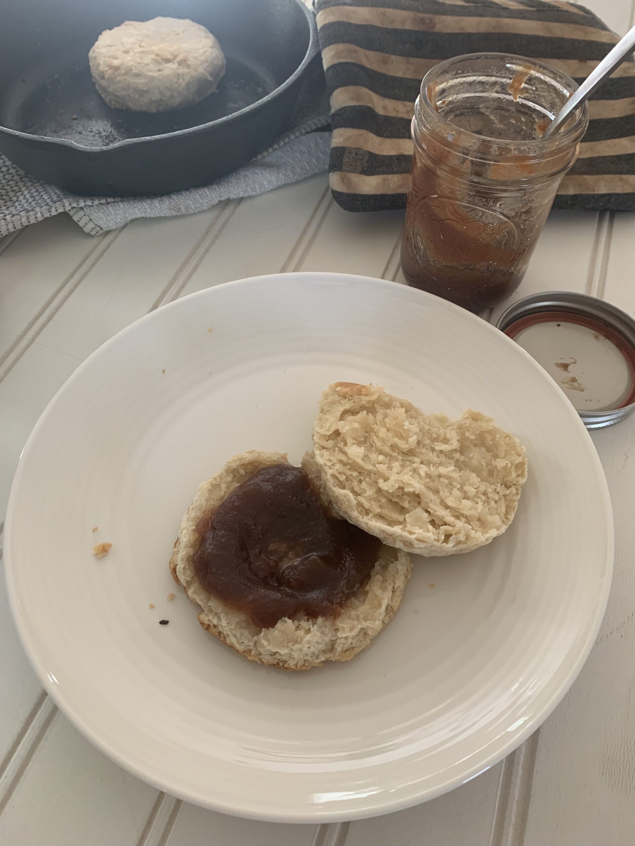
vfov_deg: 67.3
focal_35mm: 26
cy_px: 423
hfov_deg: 53.1
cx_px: 318
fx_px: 636
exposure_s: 1/60
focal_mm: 4.25
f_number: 1.8
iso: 200
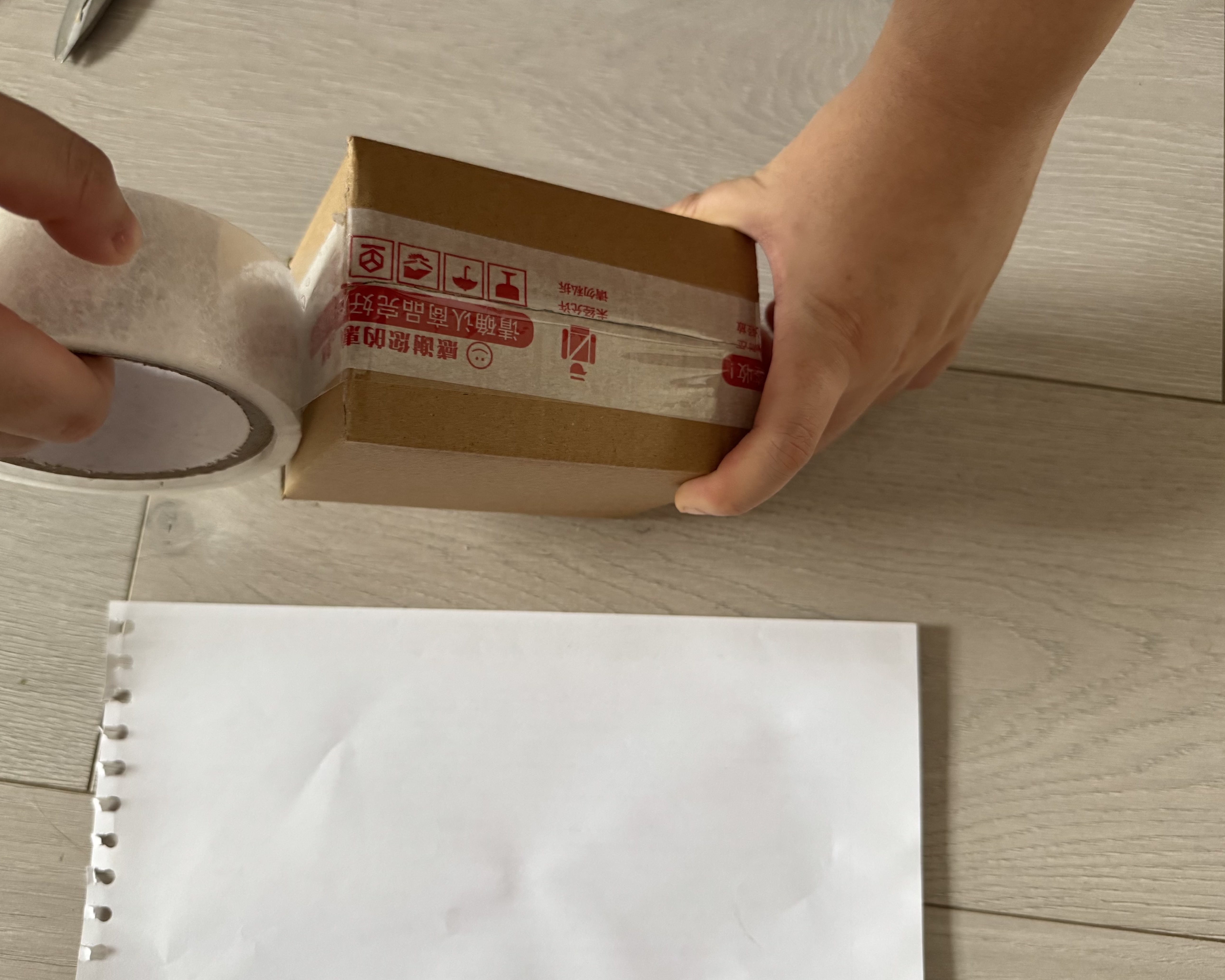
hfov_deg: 66.0
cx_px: 599
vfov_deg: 54.9
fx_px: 943
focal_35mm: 26
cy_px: 504
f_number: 1.78
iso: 500
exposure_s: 1/60
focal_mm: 6.76
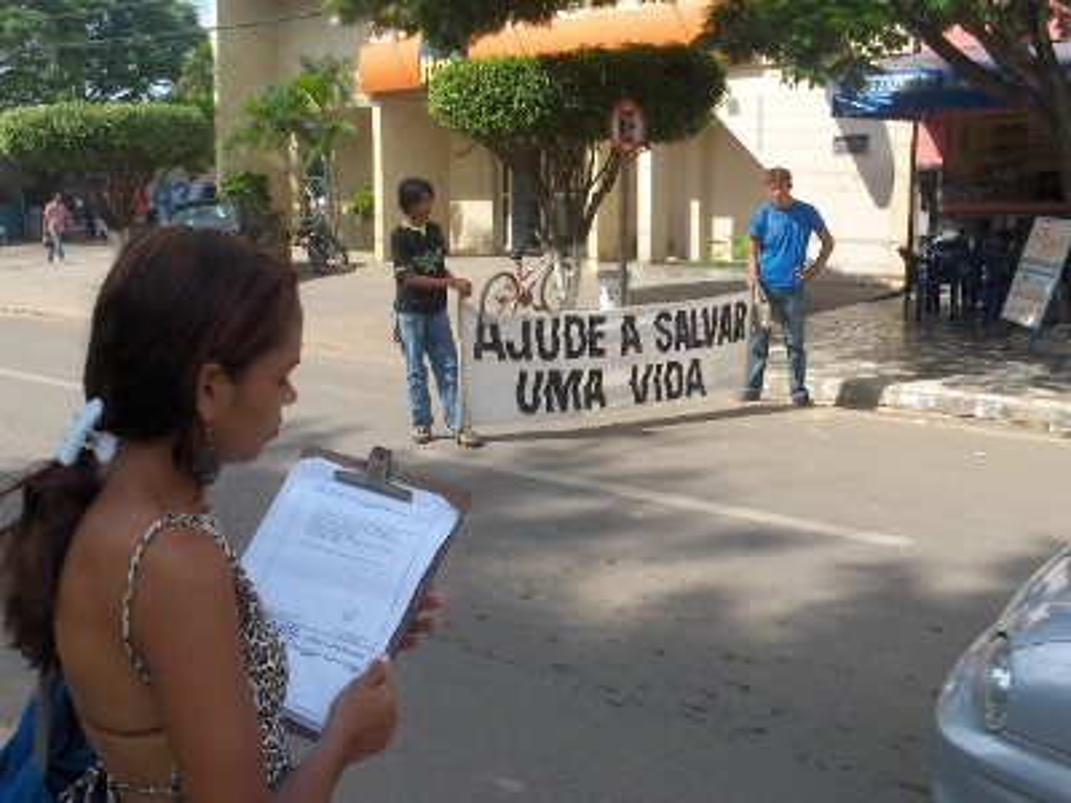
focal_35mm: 37
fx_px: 1145
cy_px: 402
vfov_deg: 38.7
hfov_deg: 50.1
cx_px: 536
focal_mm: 6.11
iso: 100
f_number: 6.5
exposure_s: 1/472
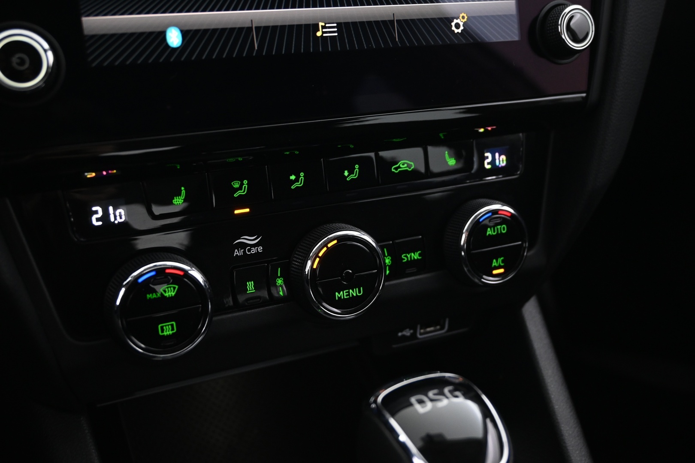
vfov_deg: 34.2
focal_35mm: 39
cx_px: 348
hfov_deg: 49.6
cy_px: 232
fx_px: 753
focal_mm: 26
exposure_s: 1/10
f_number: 4.5
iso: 1600
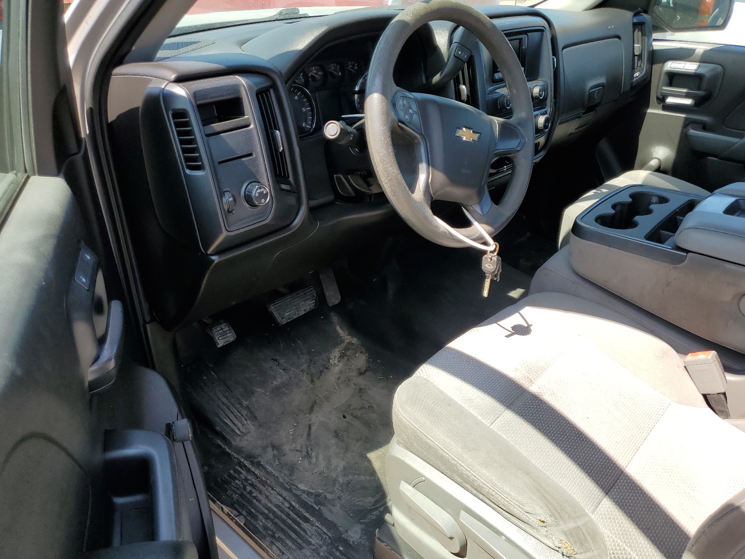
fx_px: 560
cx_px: 372
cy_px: 280
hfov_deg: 67.3
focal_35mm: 26
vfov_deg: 53.1
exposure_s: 1/667
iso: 50
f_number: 1.5
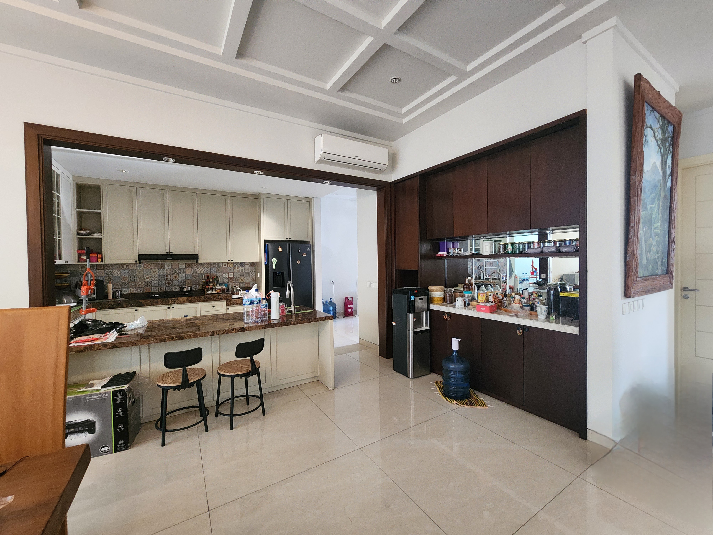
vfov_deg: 89.9
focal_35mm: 13
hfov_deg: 106.2
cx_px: 356
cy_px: 268
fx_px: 268
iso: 640
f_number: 2.2
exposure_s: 1/24
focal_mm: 2.2
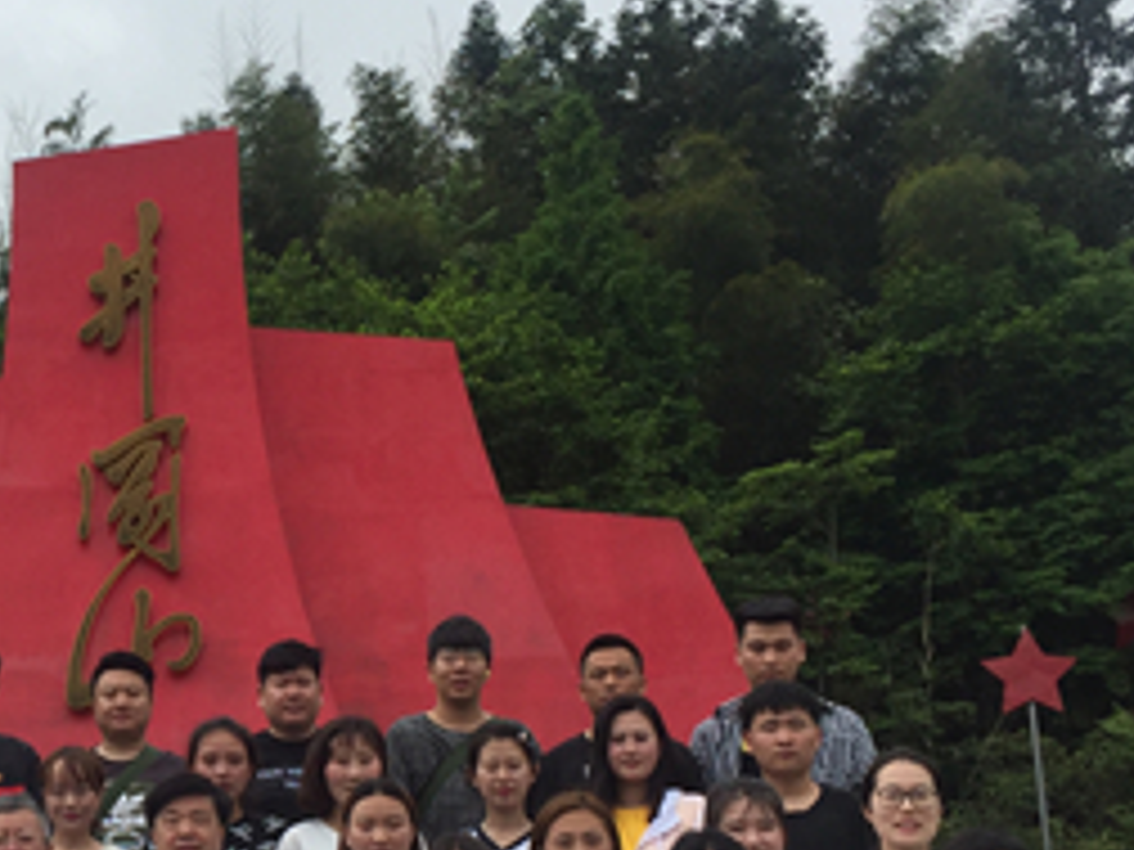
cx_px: 68
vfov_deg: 21.0
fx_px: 2260
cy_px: 729
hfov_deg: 27.0
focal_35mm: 69
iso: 32
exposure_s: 1/1799
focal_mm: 4.15
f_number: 2.2
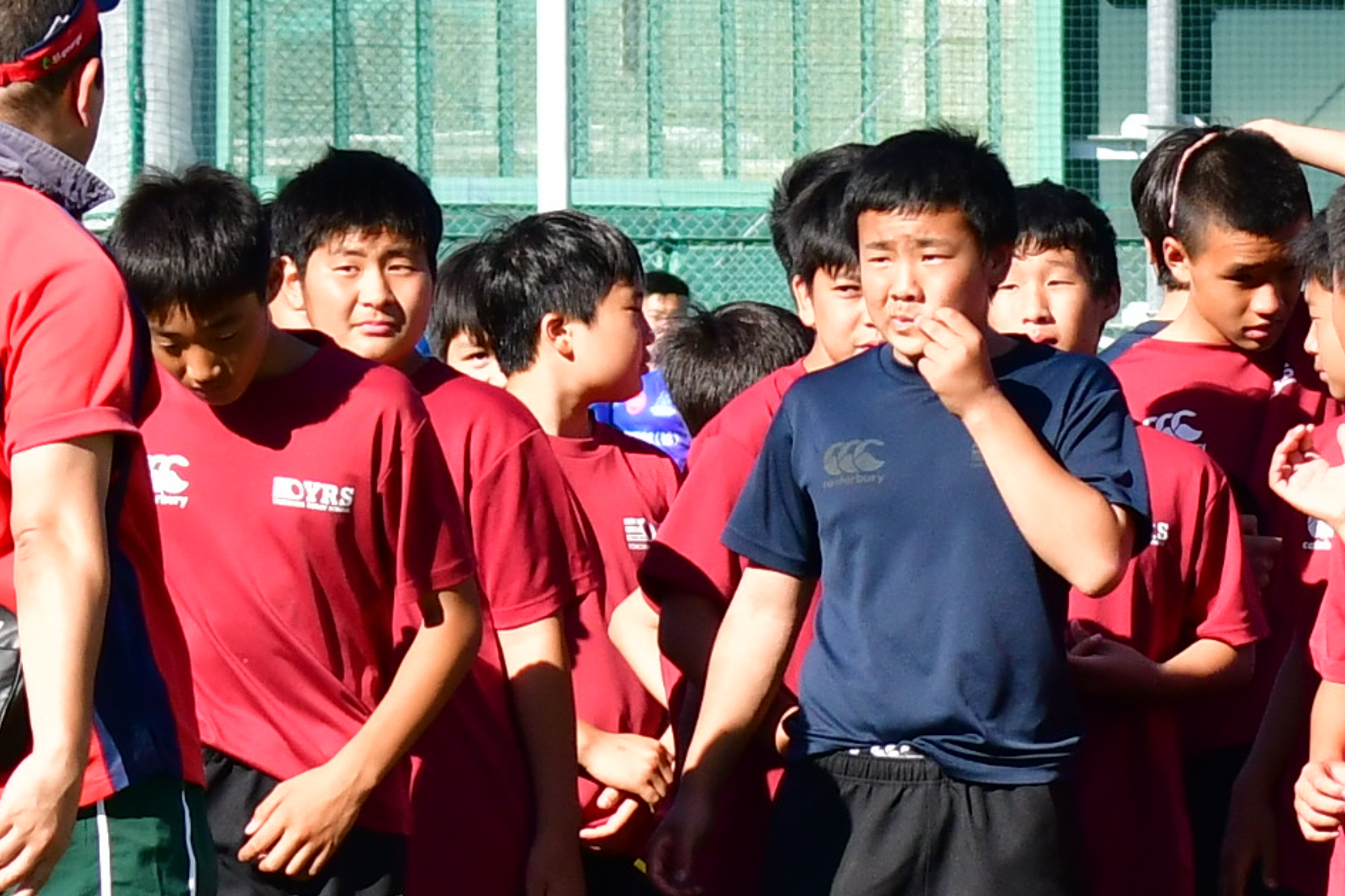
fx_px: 25927
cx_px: 1500
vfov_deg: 2.0
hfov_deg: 3.0
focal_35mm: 694
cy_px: 614
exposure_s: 1/1000
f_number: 7.1
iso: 400
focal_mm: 105
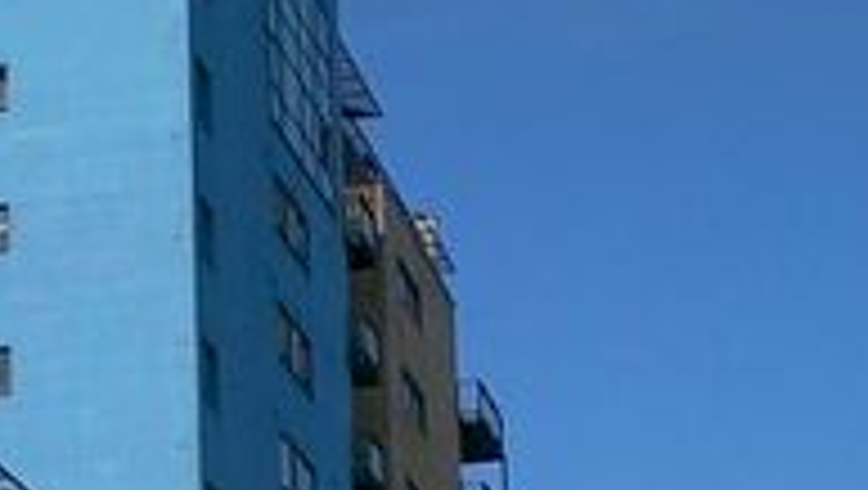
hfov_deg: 14.3
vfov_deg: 7.9
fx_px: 3456
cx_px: 414
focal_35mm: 150
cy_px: 834
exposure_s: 1/640
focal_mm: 6.3
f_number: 4.4
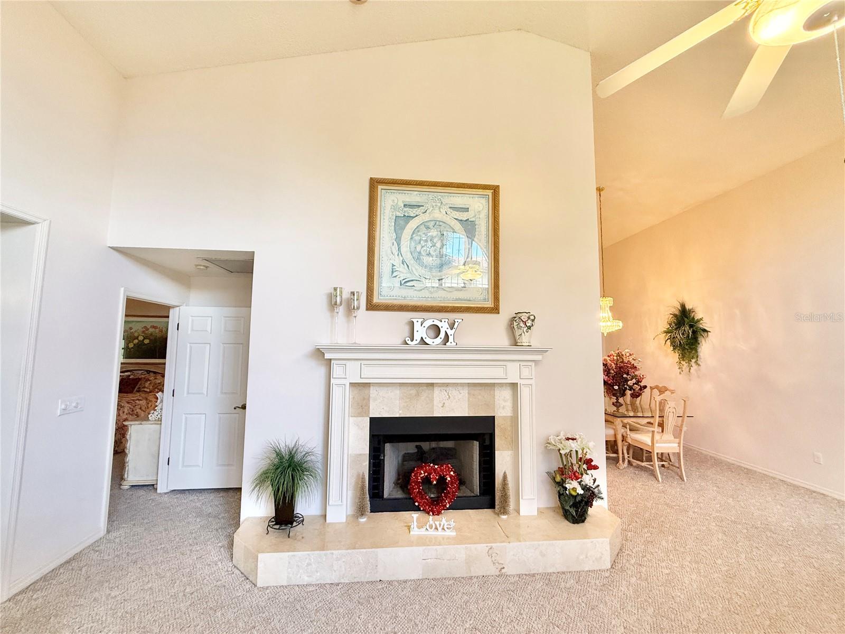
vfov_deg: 85.7
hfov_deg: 102.1
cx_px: 422
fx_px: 342
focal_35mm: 14
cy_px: 317
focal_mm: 2.22
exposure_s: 1/120
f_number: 2.2
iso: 250
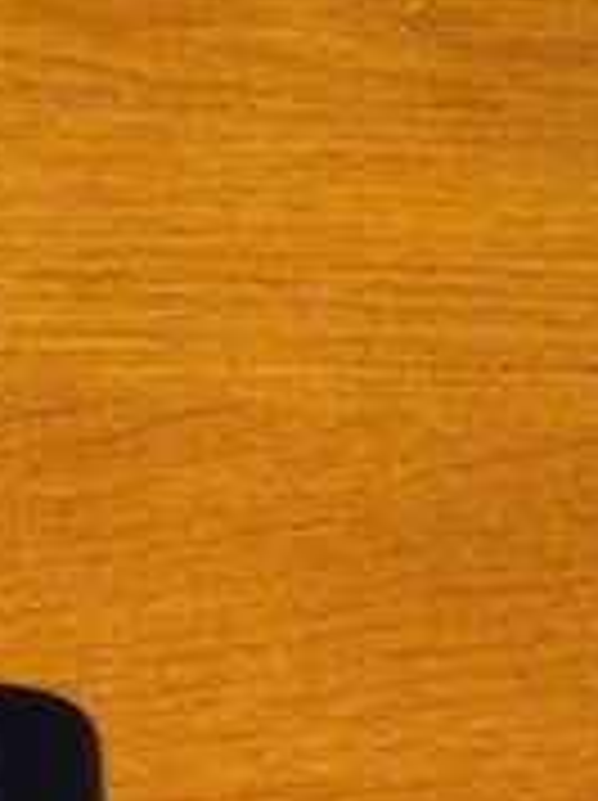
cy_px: 1436
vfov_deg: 11.7
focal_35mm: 157
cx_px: -558
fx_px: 3625
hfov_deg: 8.9
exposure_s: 1/15
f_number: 2.8
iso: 500
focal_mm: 3.85
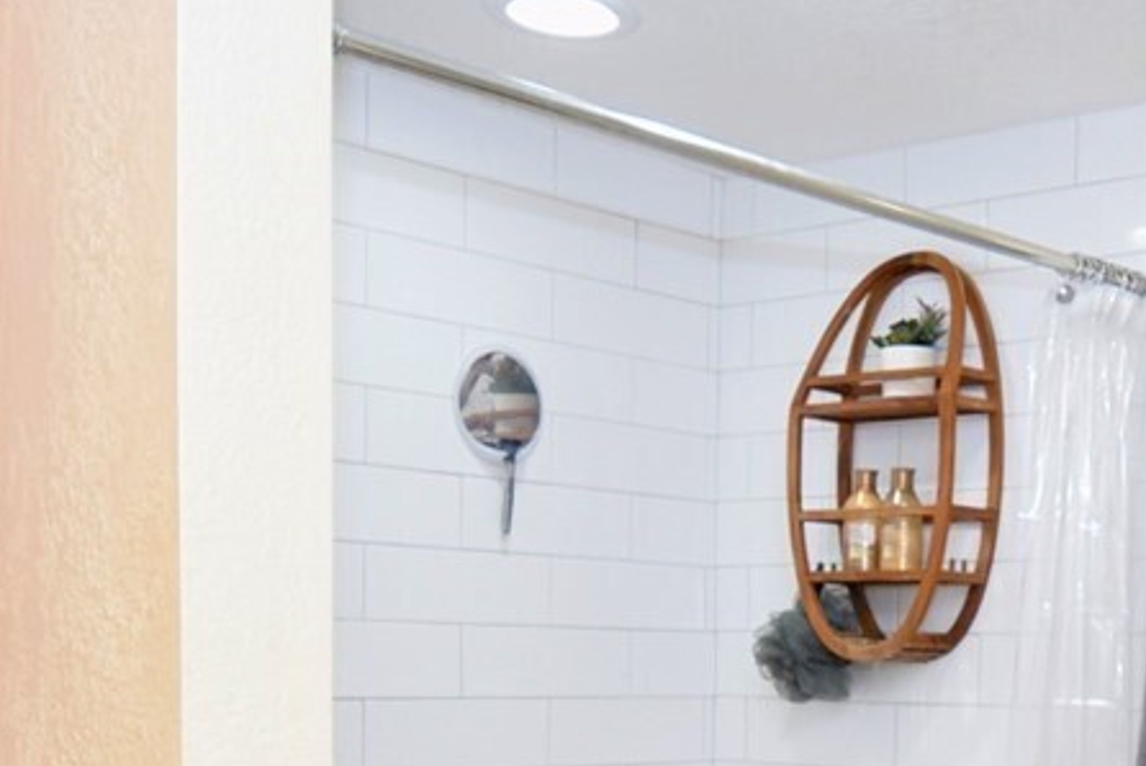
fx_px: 1816
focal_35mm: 57
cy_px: 707
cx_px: 1110
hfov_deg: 32.6
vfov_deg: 23.1
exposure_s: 1/80
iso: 400
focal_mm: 10
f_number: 4.5
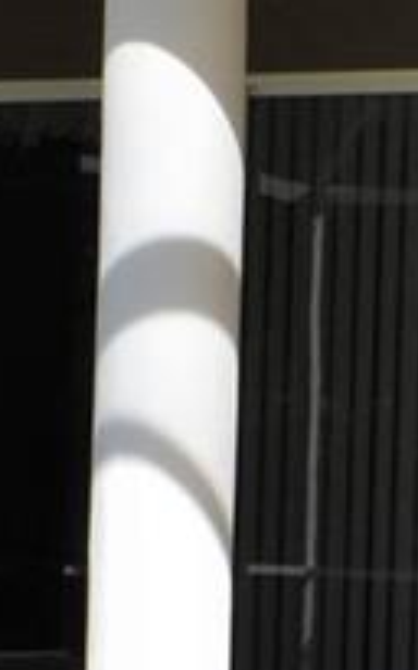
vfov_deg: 9.7
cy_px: 529
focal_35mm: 215
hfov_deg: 6.1
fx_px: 3922
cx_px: 526
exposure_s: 1/200
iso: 100
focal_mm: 18
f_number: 9
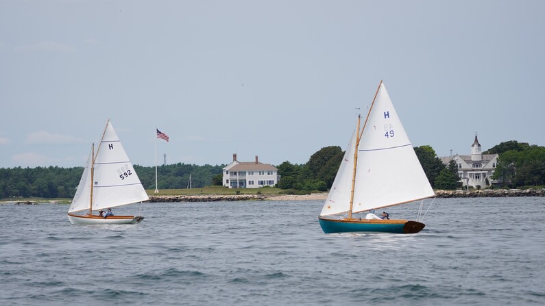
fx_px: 3425
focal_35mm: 237
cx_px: 274
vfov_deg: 5.1
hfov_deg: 9.1
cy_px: 153
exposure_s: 1/1250
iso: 125
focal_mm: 150
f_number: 5
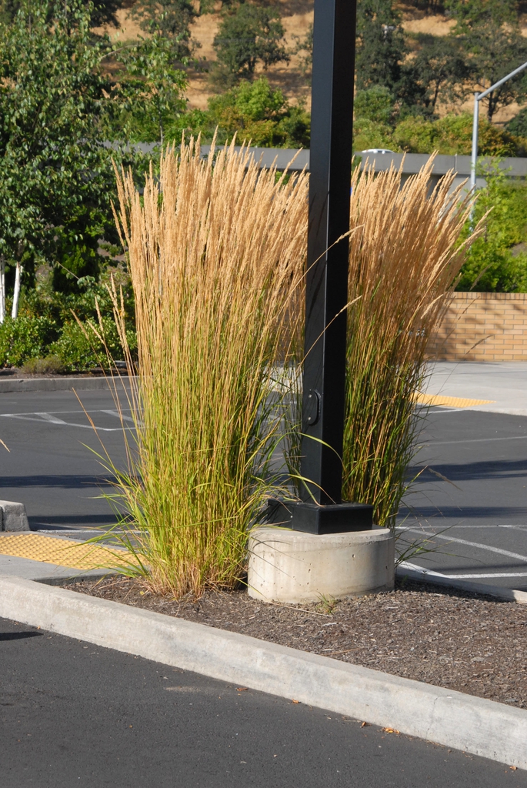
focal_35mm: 105
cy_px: 394
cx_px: 264
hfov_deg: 13.1
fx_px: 2300
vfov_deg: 19.4
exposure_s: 1/350
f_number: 10
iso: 400
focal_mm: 70
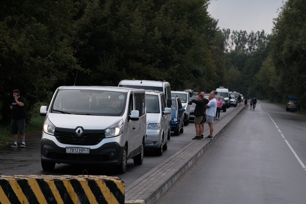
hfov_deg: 16.0
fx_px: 1088
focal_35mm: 128
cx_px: 153
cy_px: 102
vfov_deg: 10.7
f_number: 3.2
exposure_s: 1/2500
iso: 800
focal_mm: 85
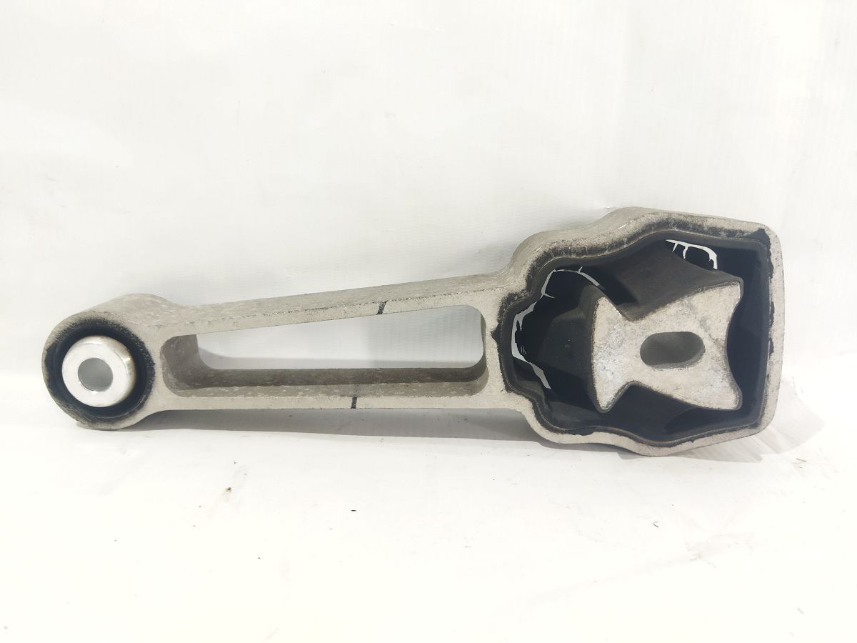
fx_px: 668
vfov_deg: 51.4
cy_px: 322
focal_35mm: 27
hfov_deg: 65.3
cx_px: 428
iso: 331
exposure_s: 1/50
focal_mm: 4.71
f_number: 1.79
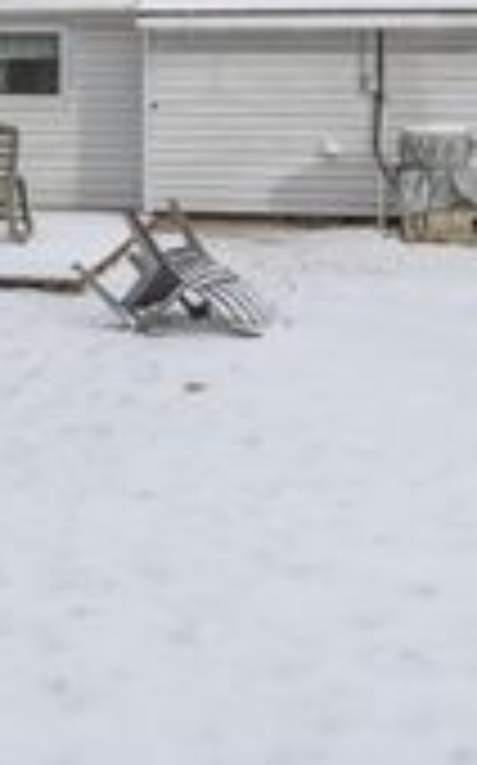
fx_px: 1000
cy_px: 119
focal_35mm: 48
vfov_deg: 39.7
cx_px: 58
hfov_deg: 26.1
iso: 1600
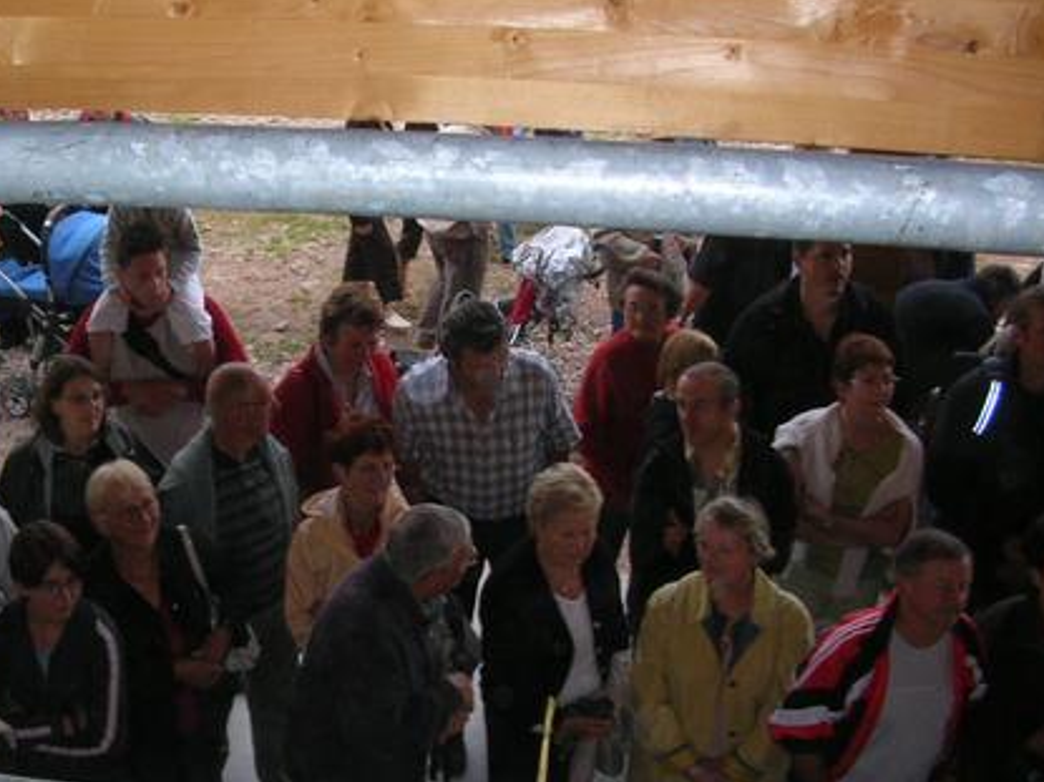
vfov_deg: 26.8
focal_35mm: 54
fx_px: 1628
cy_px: 543
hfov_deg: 35.1
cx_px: 332
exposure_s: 1/60.1
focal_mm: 5.8
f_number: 2.8
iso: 50
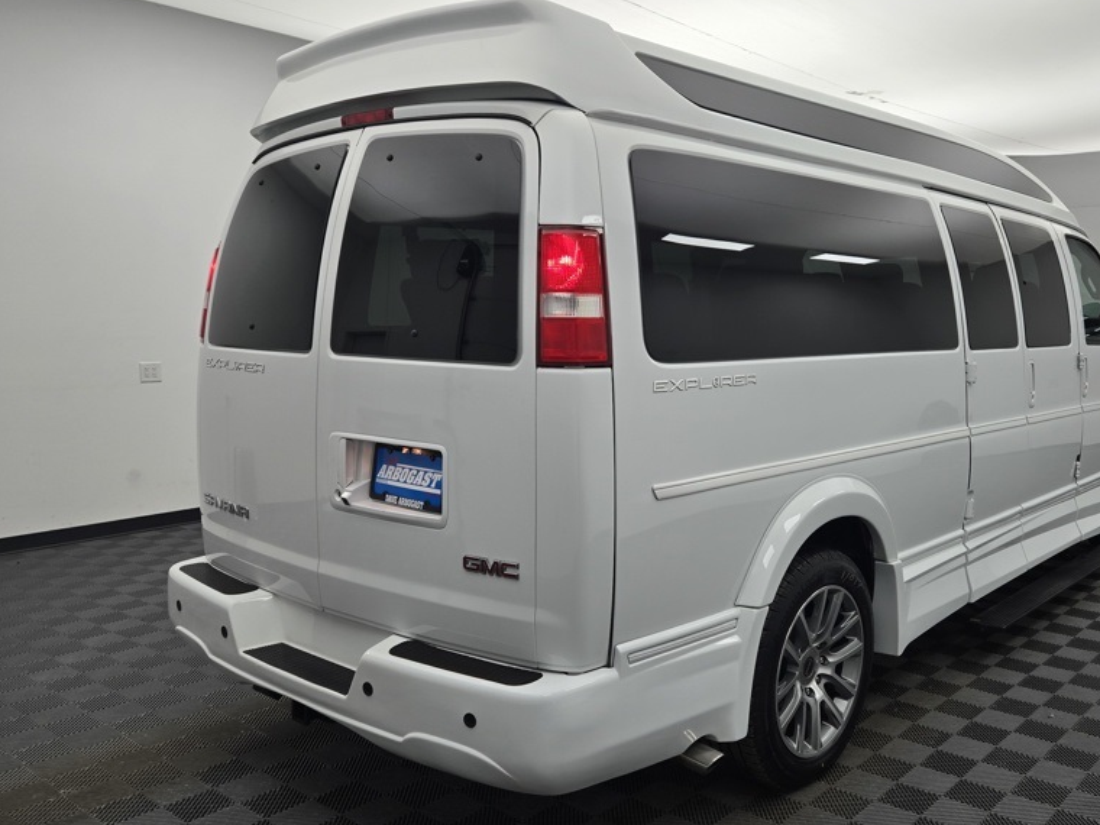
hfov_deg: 57.4
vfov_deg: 45.4
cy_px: 444
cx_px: 711
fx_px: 985
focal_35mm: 31
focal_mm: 5.4
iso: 50
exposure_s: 1/120
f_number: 1.8
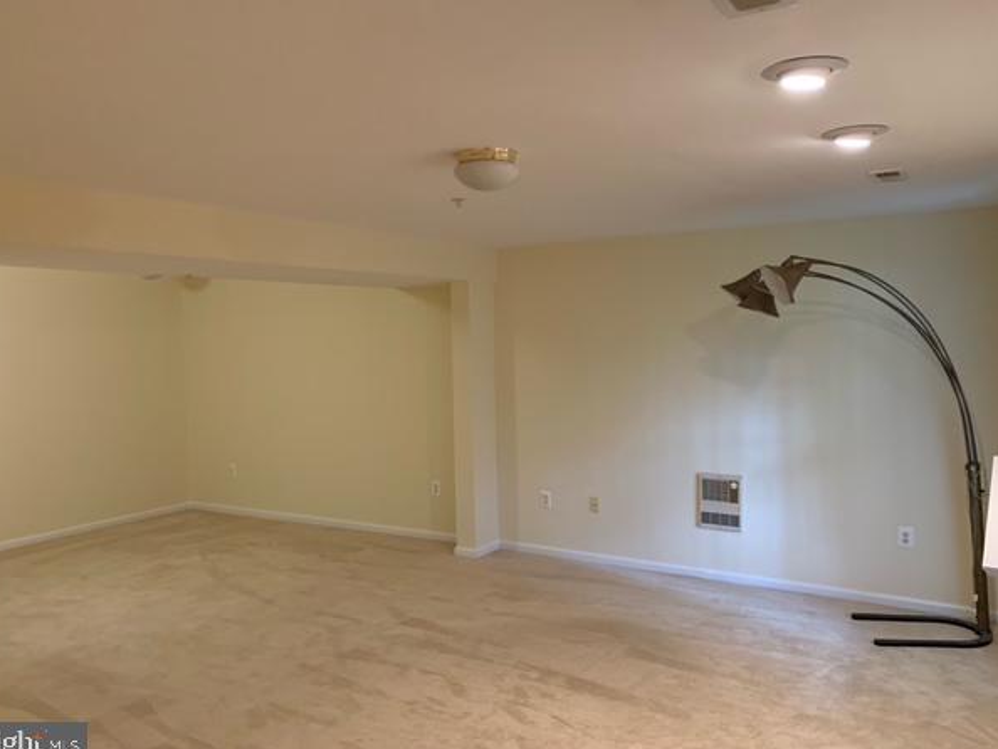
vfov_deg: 49.8
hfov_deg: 63.4
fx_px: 808
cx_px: 494
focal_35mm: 28
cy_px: 363
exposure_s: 1/60
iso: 320
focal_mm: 4.25
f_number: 1.8
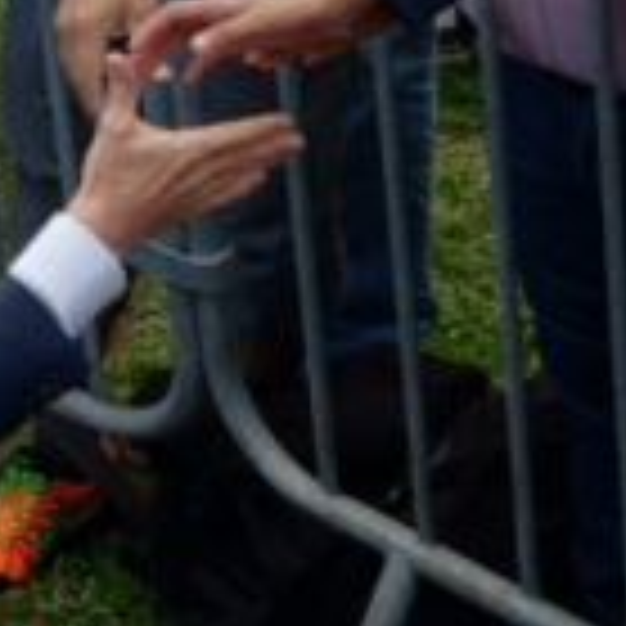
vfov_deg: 9.8
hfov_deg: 8.7
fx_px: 3601
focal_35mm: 176
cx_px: -1022
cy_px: -122
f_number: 5.6
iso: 250
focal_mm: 24
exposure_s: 1/500
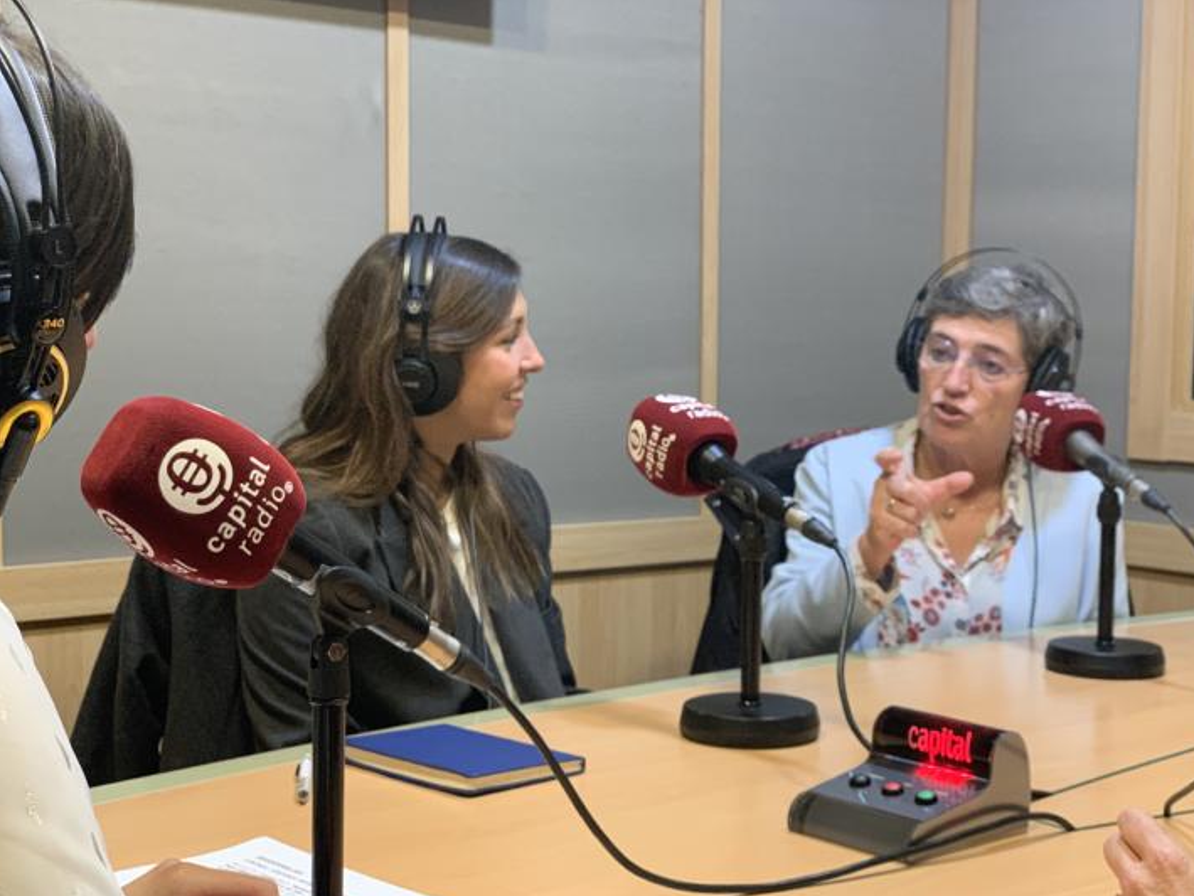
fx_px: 1897
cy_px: 471
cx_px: 630
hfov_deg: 34.9
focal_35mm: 55
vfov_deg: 26.6
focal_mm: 6
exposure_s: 1/50
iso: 320
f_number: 2.4
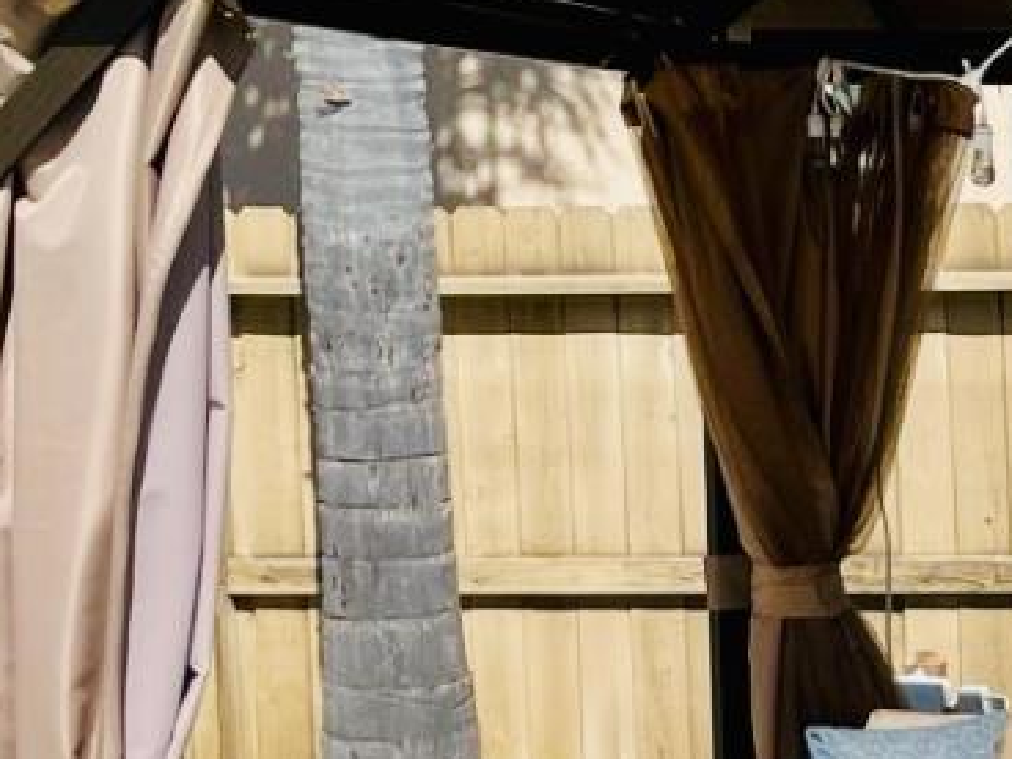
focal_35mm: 102
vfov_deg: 14.5
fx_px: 2982
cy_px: 562
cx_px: 1617
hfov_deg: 17.0
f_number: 1.6
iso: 32
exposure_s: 1/3663
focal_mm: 5.1
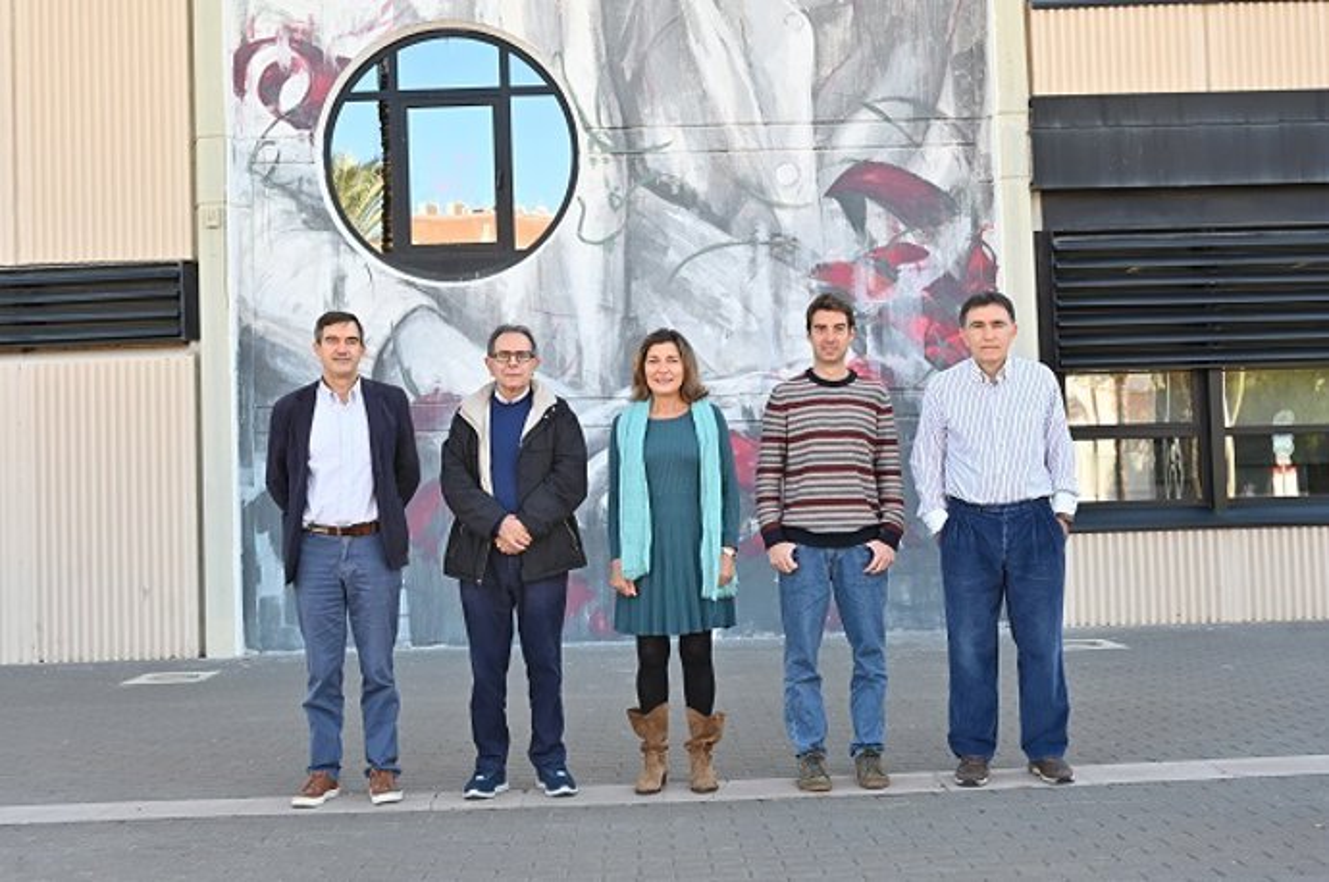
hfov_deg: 48.5
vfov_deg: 33.3
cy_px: 441
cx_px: 664
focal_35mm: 40
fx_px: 1475
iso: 400
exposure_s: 1/200
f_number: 6.3
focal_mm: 40
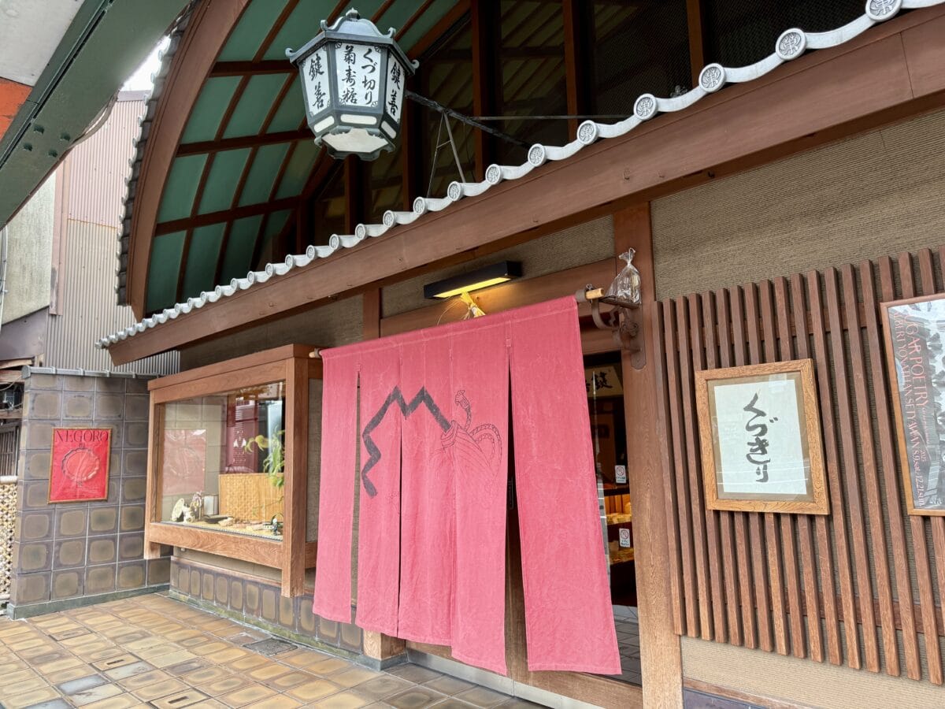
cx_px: 472
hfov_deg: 71.6
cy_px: 354
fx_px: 655
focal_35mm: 24
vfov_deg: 56.8
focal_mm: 6.76
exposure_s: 1/121
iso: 64
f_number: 1.78
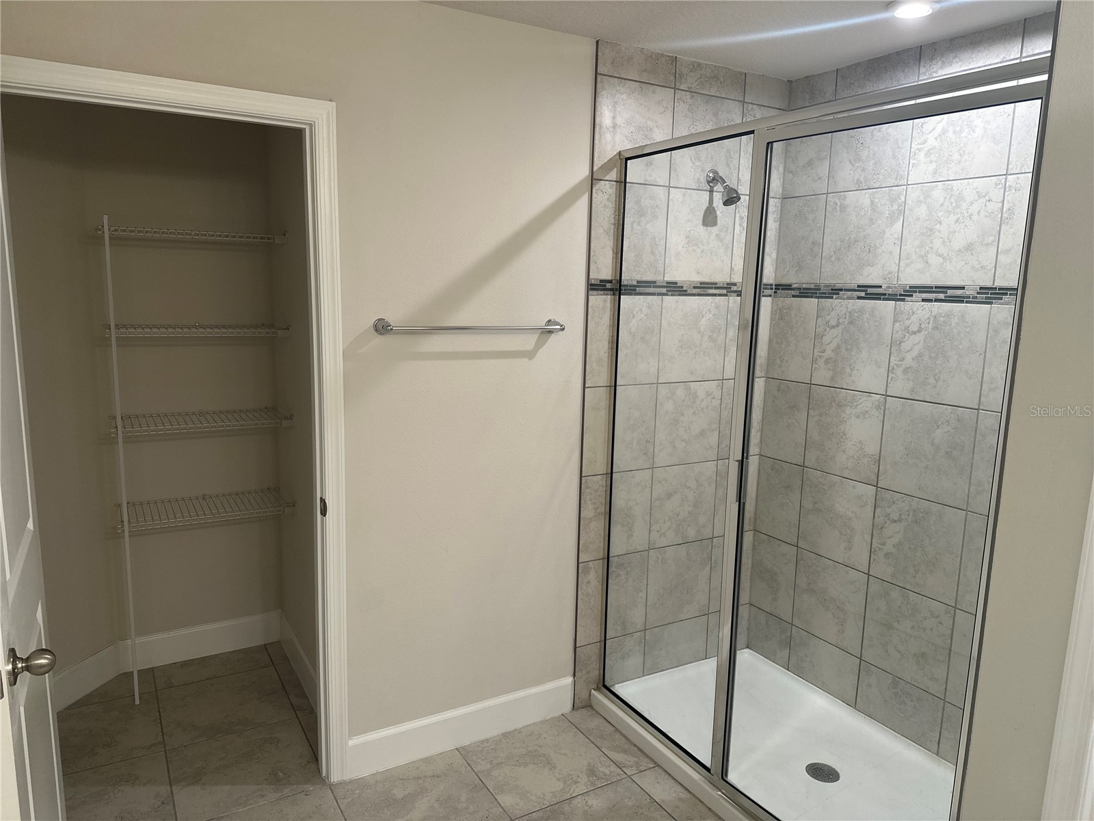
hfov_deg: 71.6
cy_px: 410
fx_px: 758
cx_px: 547
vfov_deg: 56.8
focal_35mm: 24
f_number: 1.78
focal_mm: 6.86
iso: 125
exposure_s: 1/60
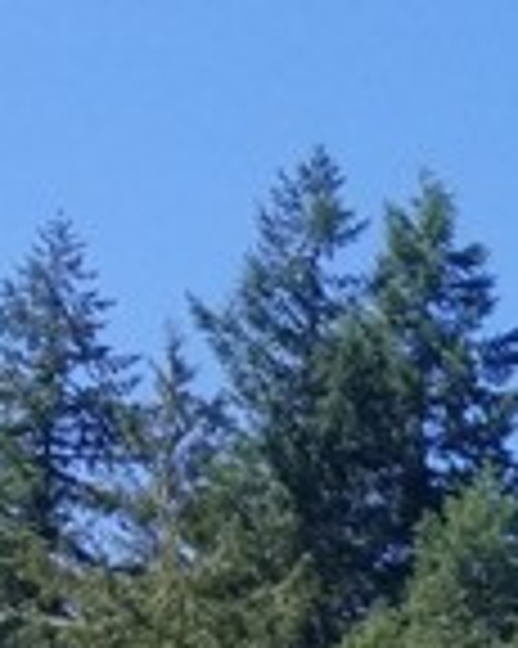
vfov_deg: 9.8
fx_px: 3453
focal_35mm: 180
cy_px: 1404
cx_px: 1905
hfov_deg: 7.0
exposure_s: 1/1252
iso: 50
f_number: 1.7
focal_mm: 4.25
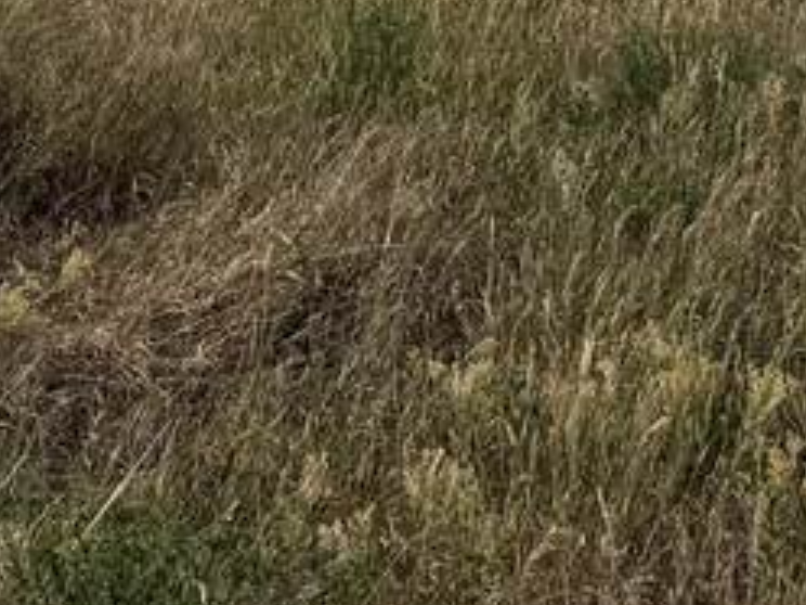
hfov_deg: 15.9
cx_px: 510
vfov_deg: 10.7
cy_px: -699
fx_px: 2887
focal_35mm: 124
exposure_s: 1/8130
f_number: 1.78
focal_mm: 6.76
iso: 80
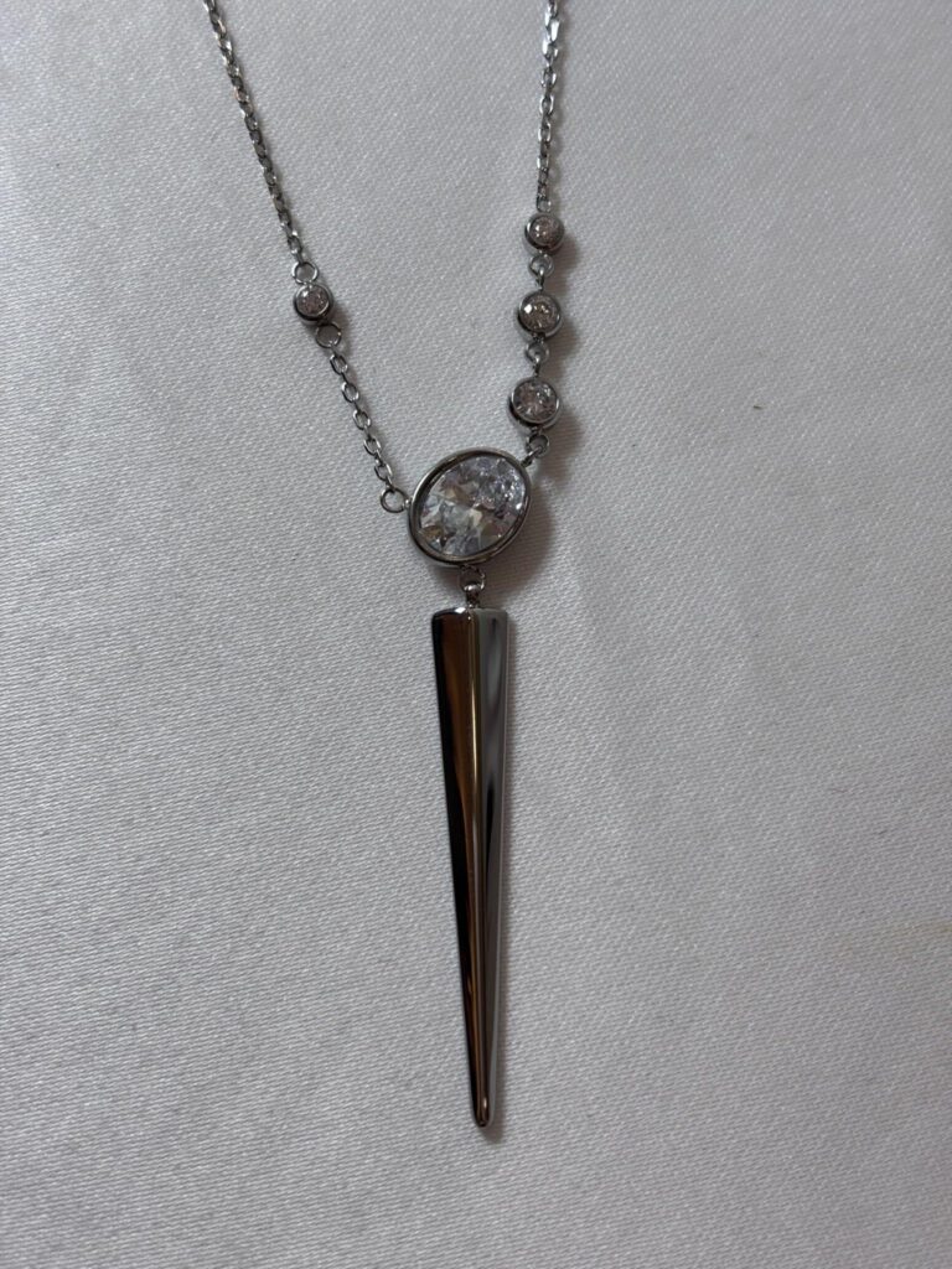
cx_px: 476
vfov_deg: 36.8
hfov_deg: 28.0
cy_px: 634
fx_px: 1907
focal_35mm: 52
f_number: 1.6
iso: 32
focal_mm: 5.96
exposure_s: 1/219
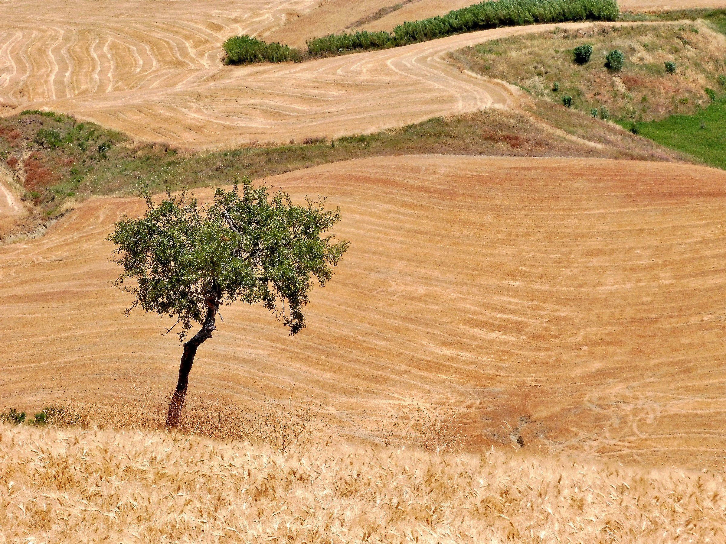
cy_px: 272
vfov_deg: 13.6
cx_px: 363
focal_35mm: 109
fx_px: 2286
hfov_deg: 18.0
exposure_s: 1/500
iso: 100
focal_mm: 19.4
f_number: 7.1
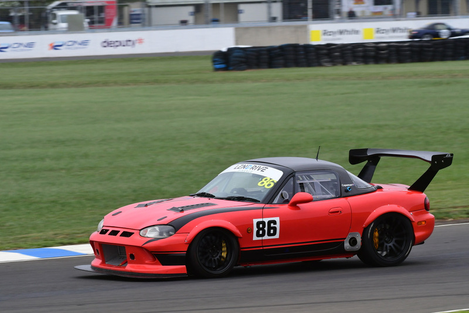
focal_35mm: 315
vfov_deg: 4.4
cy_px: 156
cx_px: 234
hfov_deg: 6.5
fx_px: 4105
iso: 640
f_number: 10
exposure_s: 1/640
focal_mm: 210
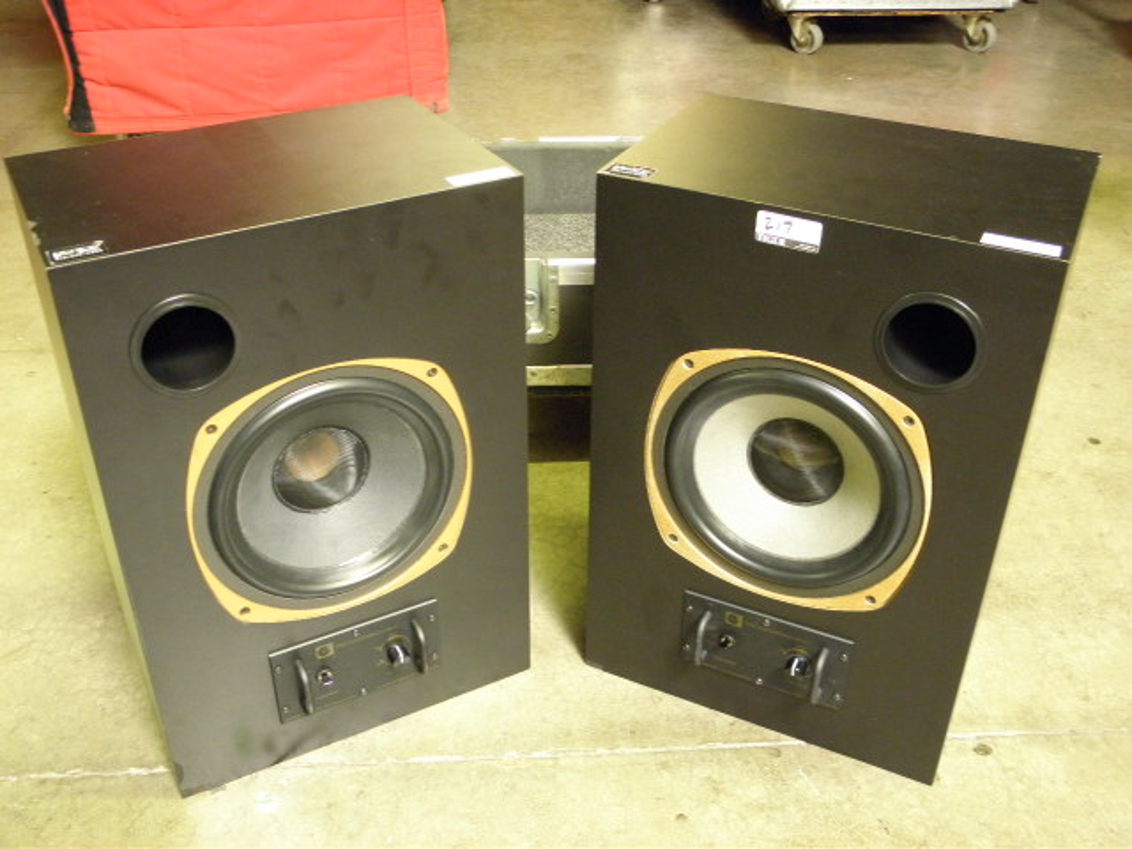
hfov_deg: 54.0
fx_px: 1112
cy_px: 424
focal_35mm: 34
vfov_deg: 41.8
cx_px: 566
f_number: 3.7
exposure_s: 1/2
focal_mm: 6.2
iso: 400
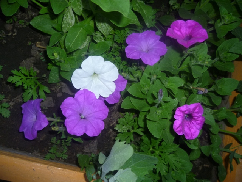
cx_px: 121
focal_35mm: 28
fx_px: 196
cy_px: 91
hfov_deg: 63.4
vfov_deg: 49.7
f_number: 2.8
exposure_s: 1/30
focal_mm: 5
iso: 160
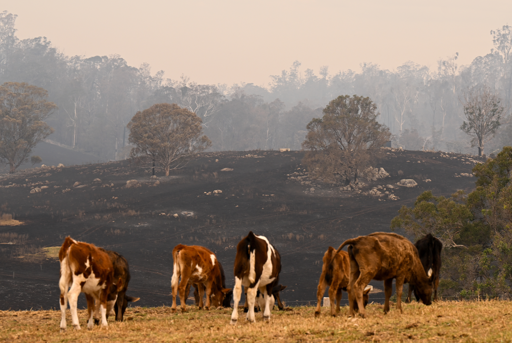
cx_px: 256
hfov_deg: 17.8
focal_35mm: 115
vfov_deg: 12.0
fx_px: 1639
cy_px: 172
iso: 200
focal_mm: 115
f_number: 7.1
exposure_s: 1/250
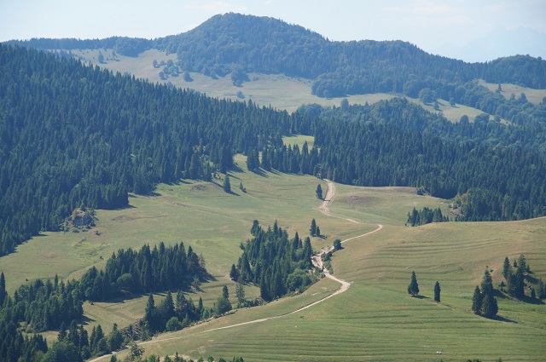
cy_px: 181
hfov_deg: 18.3
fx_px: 1696
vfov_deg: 12.2
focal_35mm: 112
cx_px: 273
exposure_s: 1/125
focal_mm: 75
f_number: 5.6
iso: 125
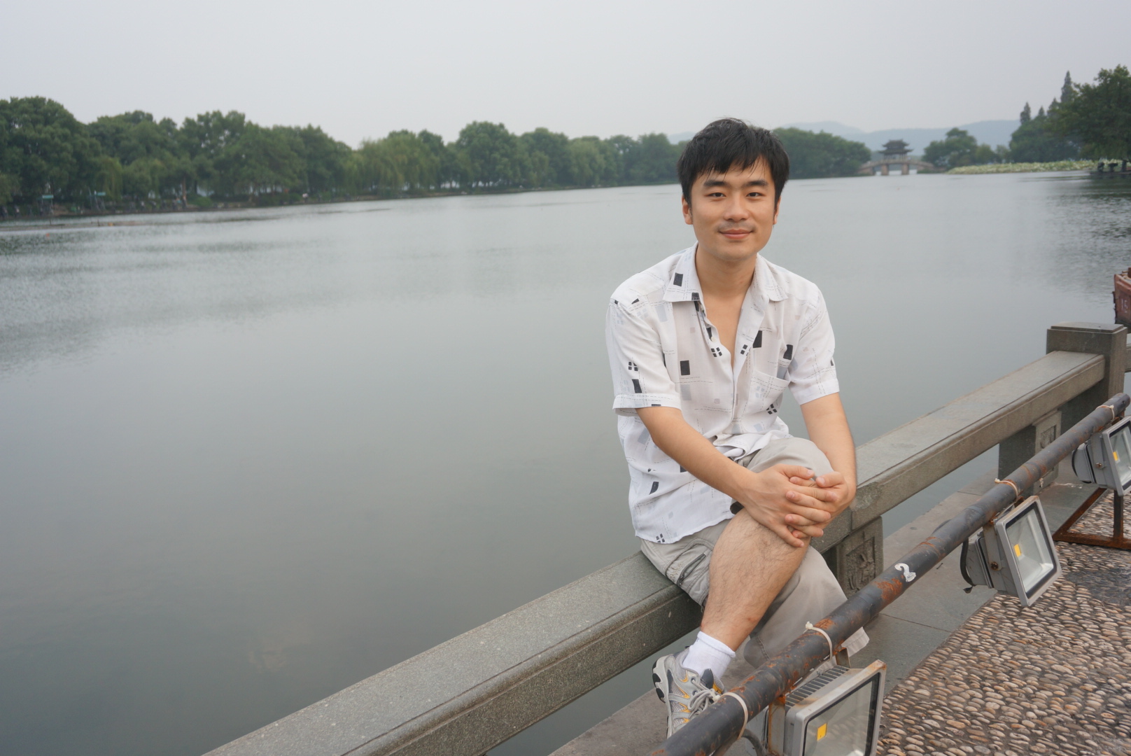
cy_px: 378
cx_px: 566
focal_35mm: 30
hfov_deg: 61.9
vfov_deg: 43.7
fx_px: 943
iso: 200
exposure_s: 1/160
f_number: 4
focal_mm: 20
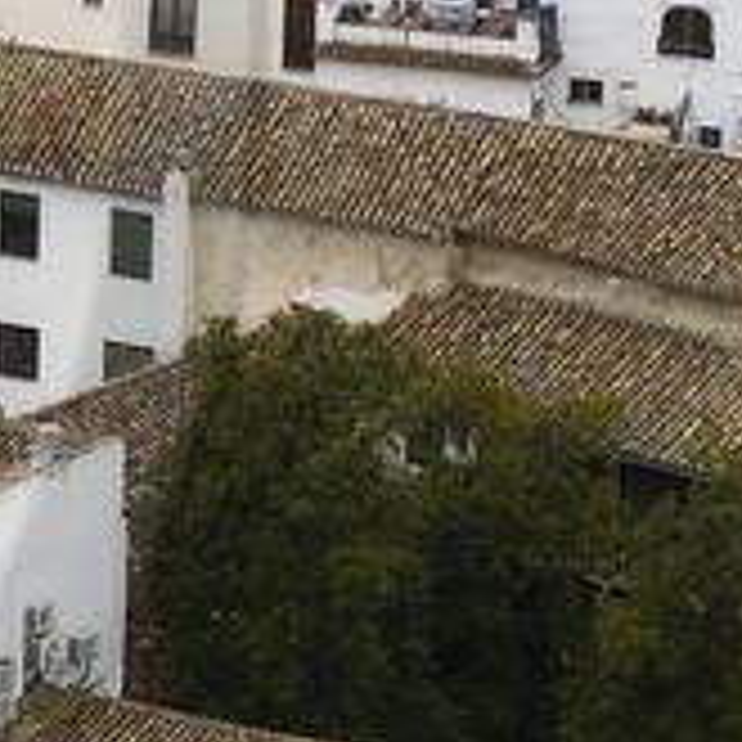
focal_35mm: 429
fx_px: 10404
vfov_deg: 4.1
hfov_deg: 4.0
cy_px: 31
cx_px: -1140
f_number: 7.1
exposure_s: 1/160
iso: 800
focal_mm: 52
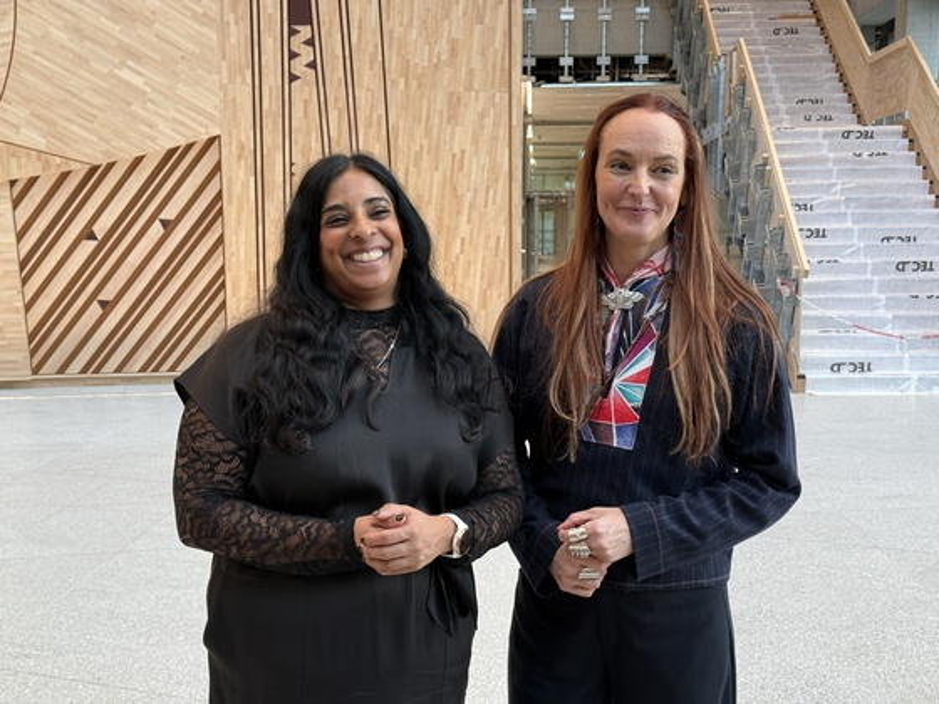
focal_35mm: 48
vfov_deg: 30.3
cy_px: 352
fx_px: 1302
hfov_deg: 39.7
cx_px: 470
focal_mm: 6.76
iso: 80
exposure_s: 1/74
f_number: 1.78
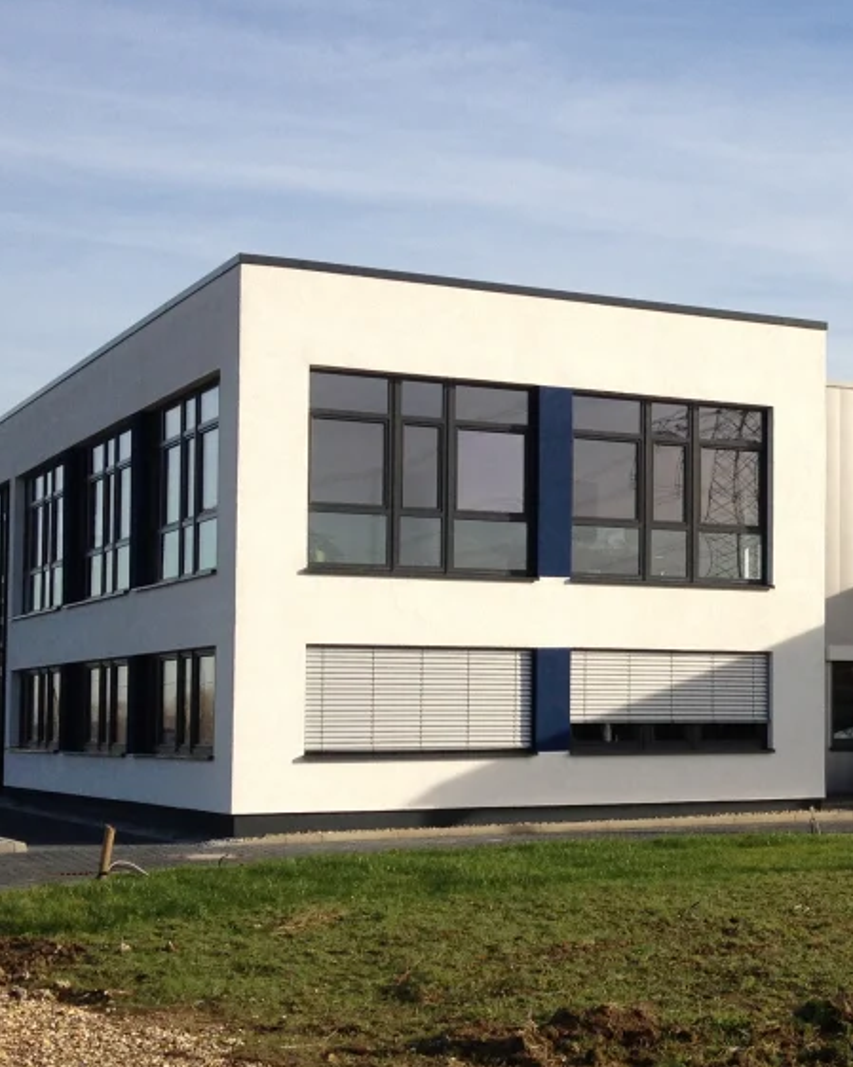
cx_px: 957
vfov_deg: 26.0
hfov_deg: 20.0
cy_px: 609
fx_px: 2306
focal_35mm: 73
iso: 64
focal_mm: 4.28
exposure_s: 1/1623
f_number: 2.4
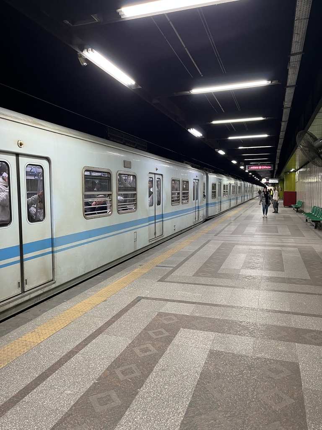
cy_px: 215
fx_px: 322
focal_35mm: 26
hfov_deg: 53.1
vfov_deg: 67.3
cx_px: 161
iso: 200
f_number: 1.6
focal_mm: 5.1
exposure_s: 1/50
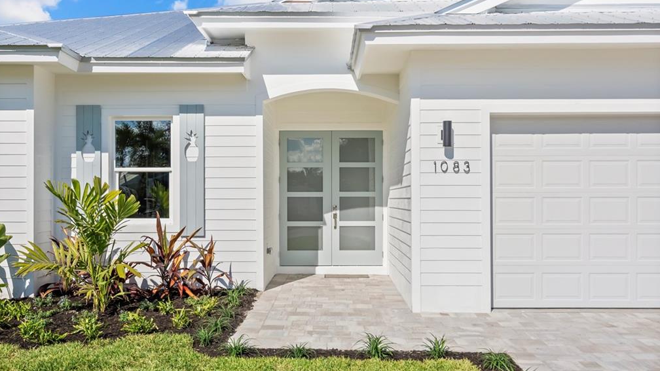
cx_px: 329
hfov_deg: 59.5
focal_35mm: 33
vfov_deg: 35.6
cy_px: 197
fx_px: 578
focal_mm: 31
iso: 1600
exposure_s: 1/1600
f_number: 8
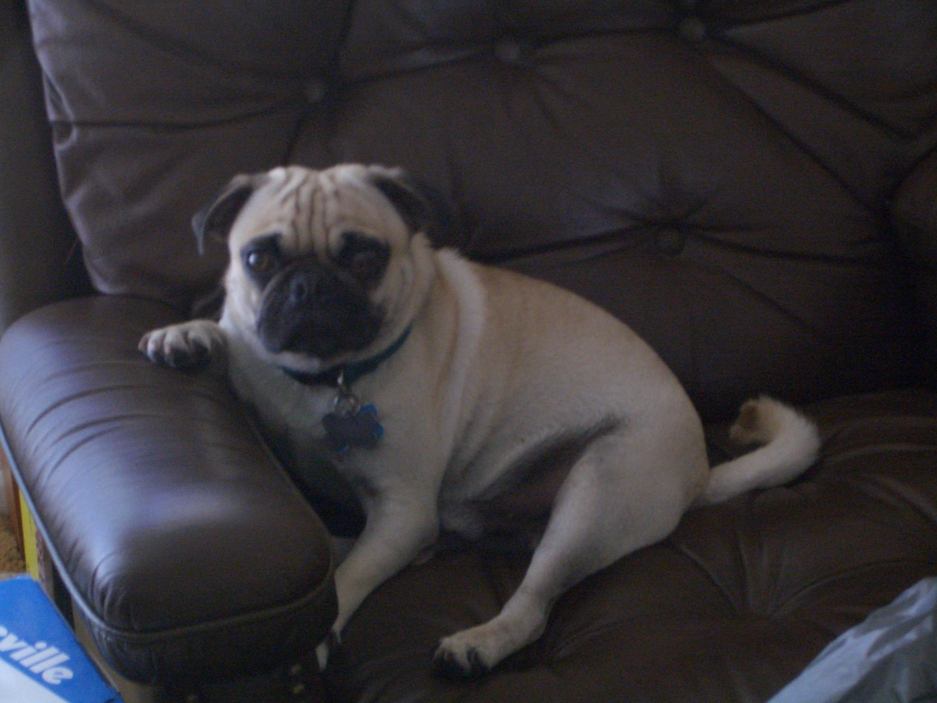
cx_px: 468
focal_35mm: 105
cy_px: 352
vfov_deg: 14.1
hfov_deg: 18.7
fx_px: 2842
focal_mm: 17.4
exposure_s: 1/8
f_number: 4.8
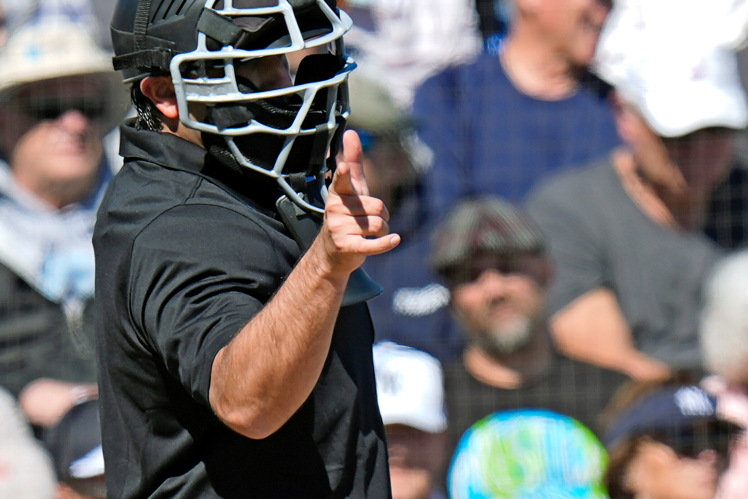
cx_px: 340
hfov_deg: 2.5
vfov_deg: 1.7
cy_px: 246
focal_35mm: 827
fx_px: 17180
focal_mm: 400
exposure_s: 1/1250
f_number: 5.6
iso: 200
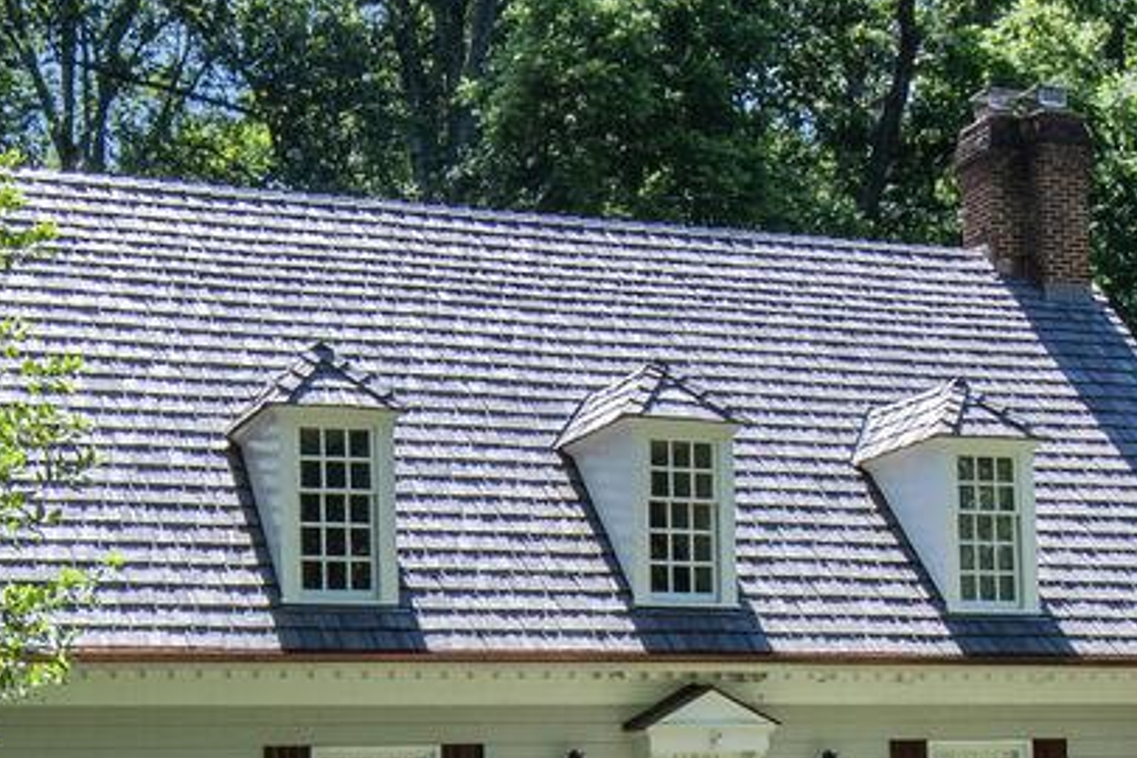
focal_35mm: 64
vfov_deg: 20.7
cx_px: 497
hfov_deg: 31.4
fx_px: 2021
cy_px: 727
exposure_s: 1/125
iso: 200
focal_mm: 10
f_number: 10
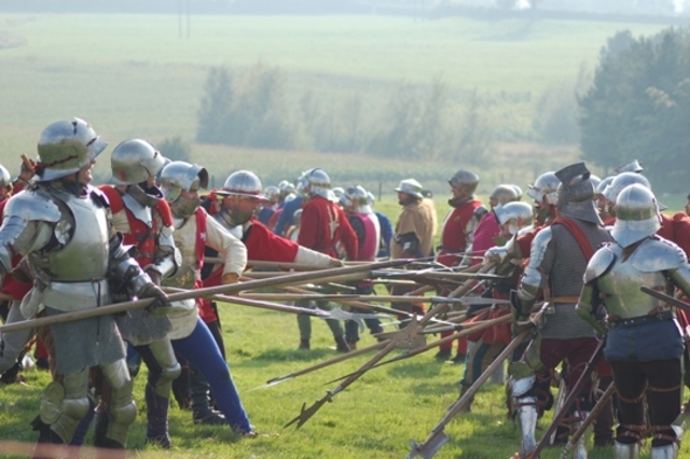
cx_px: 345
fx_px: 3017
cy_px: 230
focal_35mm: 158
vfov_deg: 8.7
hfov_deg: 13.0
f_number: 5.6
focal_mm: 105
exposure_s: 1/500
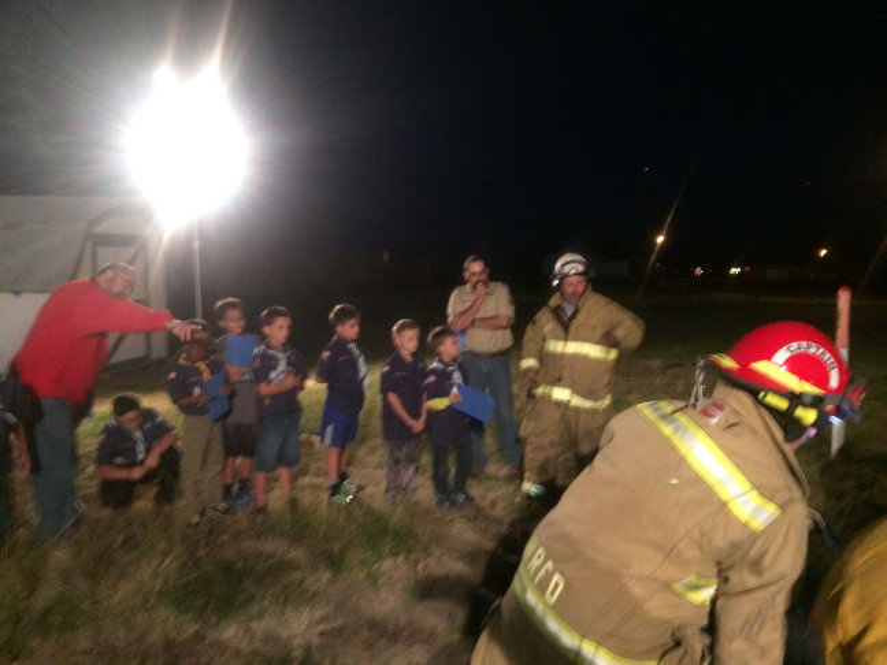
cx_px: 444
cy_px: 332
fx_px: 769
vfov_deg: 46.8
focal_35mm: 30
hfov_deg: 60.0
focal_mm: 4.12
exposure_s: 1/15
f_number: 2.2
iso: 400
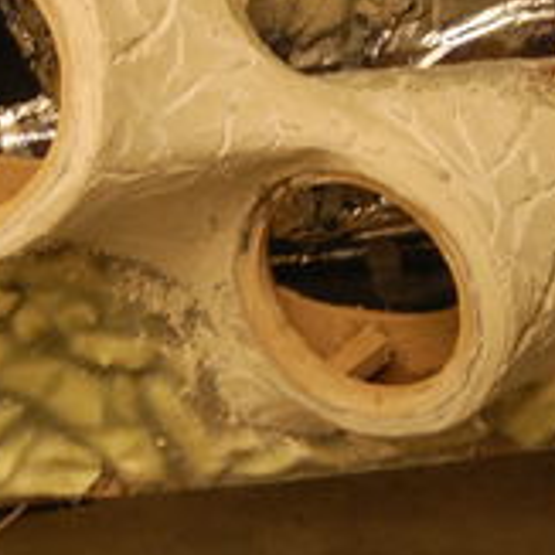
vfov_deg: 13.4
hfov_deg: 13.4
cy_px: 187
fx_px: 2358
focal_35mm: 130
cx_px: 330
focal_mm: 26
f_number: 4
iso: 800
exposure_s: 1/13
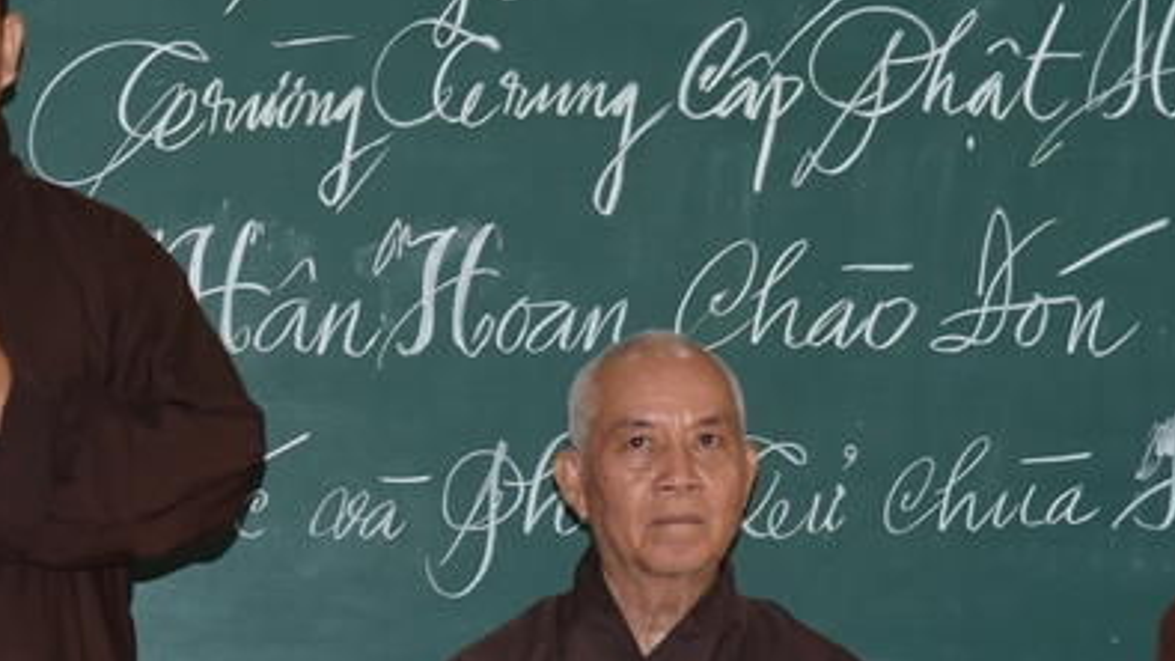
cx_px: 286
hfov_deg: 10.4
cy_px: 360
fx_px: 6448
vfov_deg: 5.9
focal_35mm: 207
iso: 1000
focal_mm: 120
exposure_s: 1/50
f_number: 5
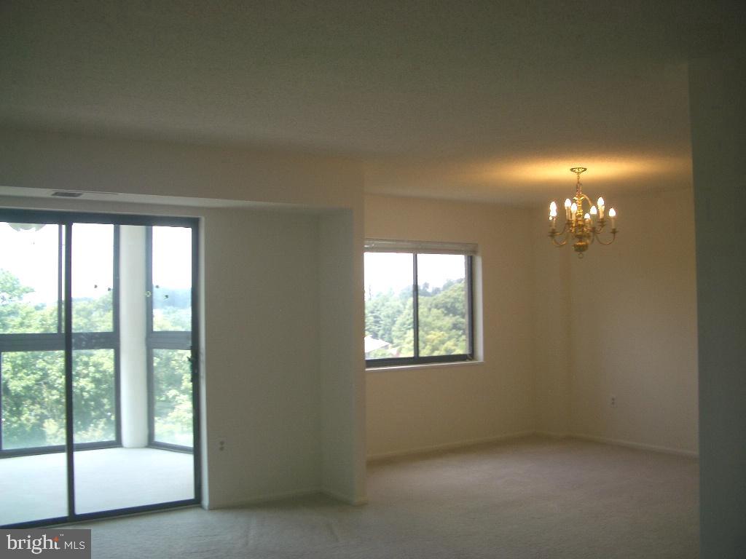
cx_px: 373
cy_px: 280
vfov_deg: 40.7
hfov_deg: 52.6
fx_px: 754
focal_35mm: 35
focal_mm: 5.8
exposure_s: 1/125
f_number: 2.6
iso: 50
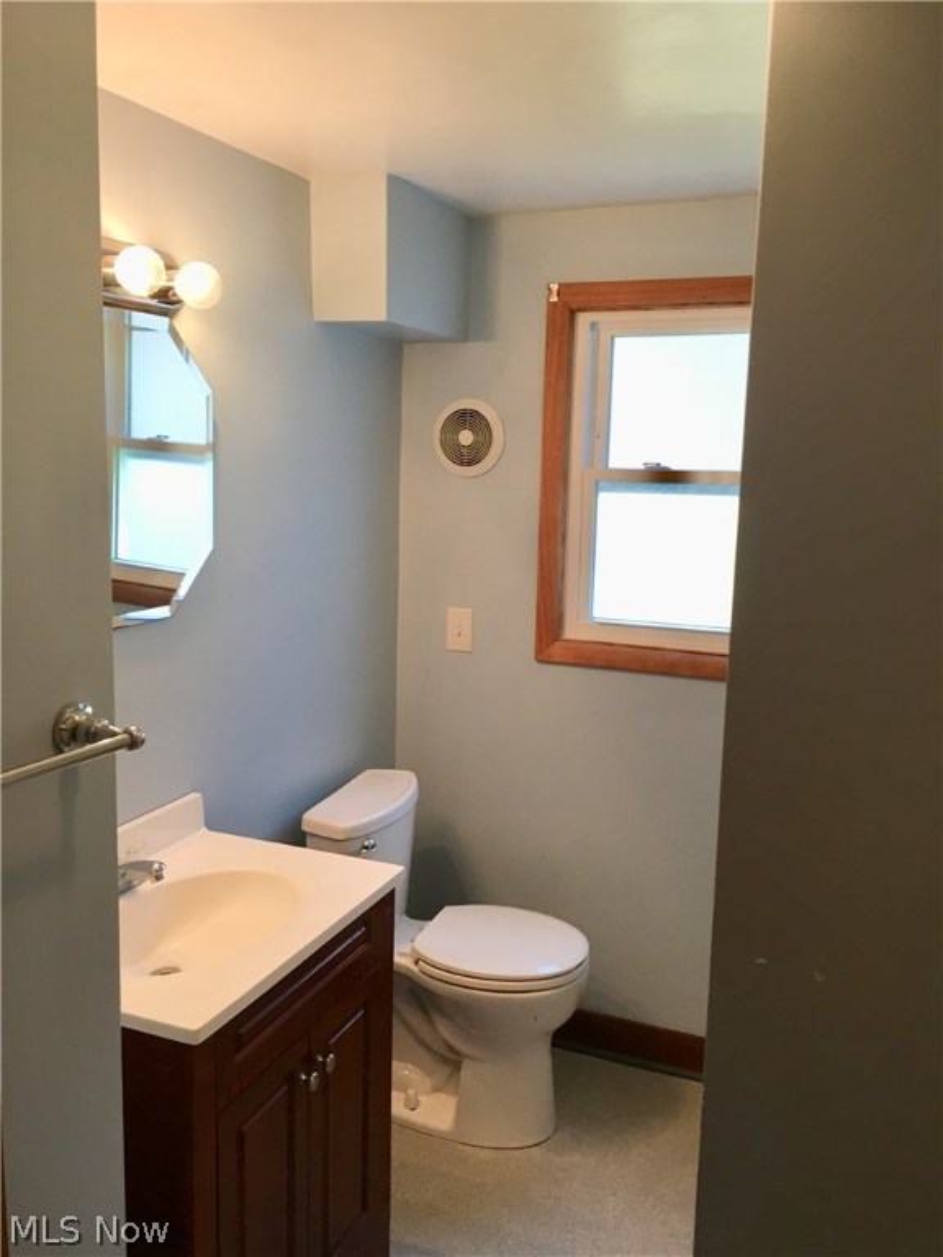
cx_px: 472
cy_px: 628
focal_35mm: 29
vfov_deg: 61.7
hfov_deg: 48.2
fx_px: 1053
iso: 32
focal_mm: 4.15
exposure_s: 1/30
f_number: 2.2
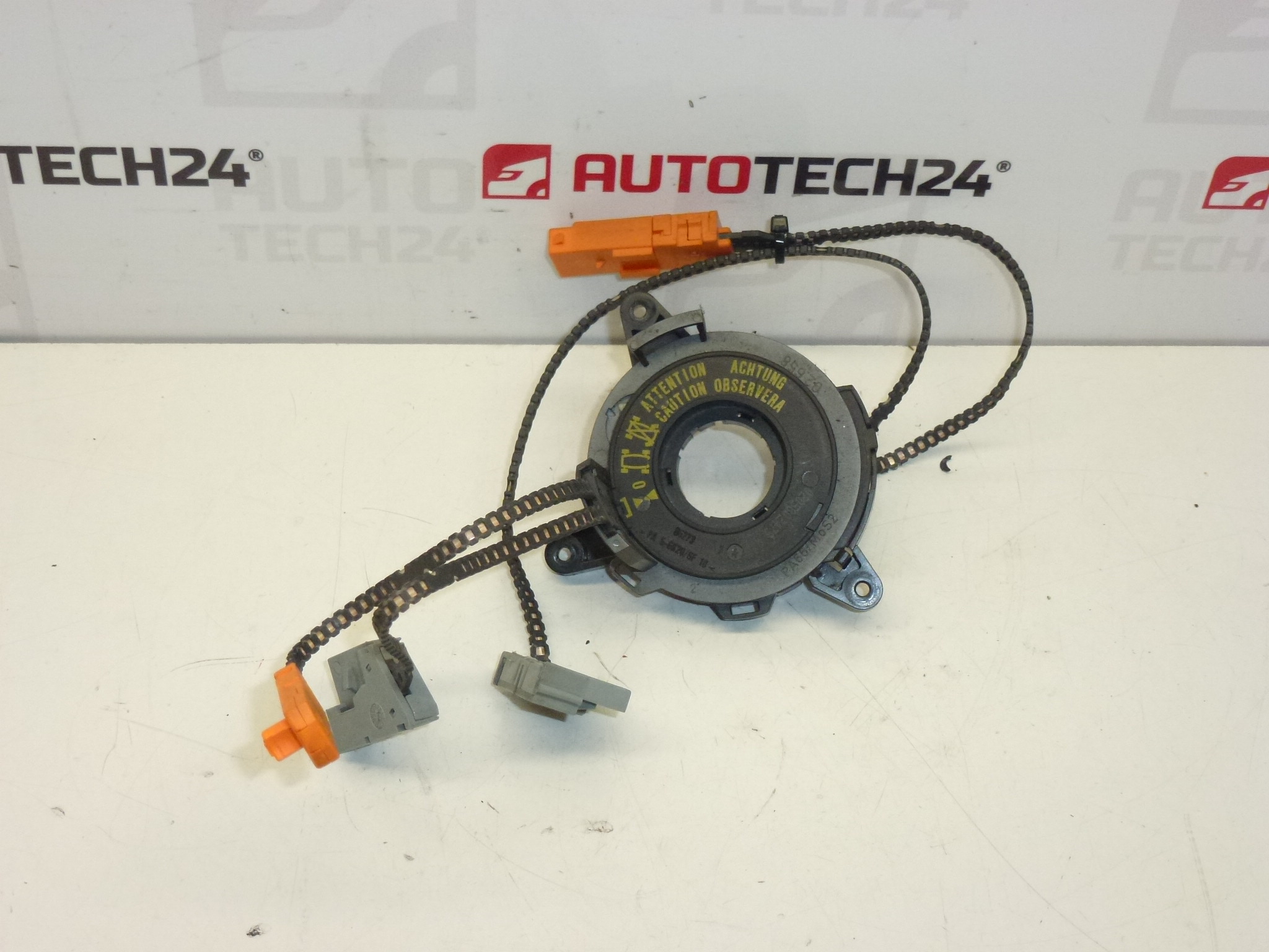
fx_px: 1796
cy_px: 476
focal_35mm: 49
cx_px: 634
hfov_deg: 38.9
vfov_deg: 29.7
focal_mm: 8.7
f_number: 4.1
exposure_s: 1/250
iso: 400
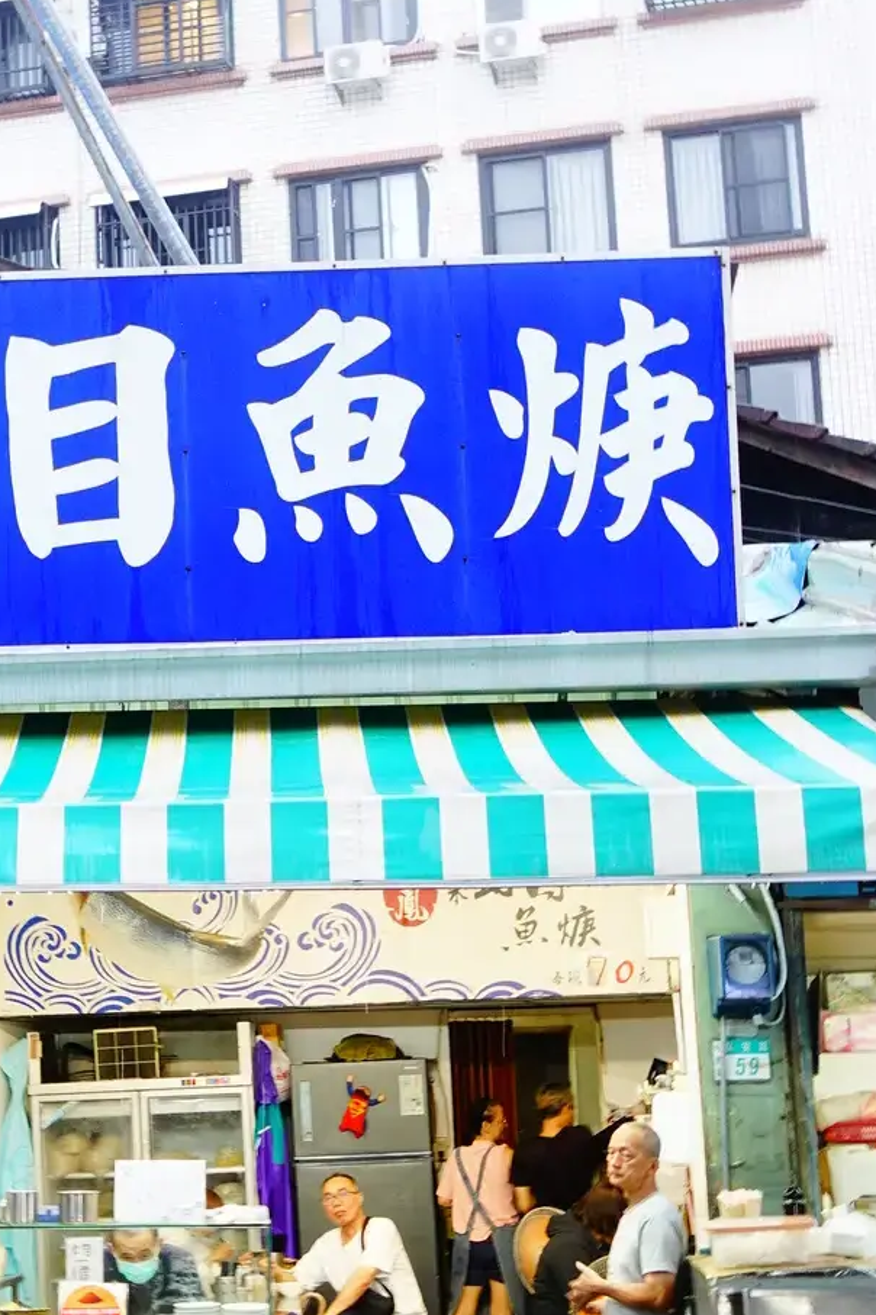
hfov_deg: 18.6
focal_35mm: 72
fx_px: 2630
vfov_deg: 28.1
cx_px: 91
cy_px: 635
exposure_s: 1/20
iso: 320
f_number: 2.8
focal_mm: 13.24
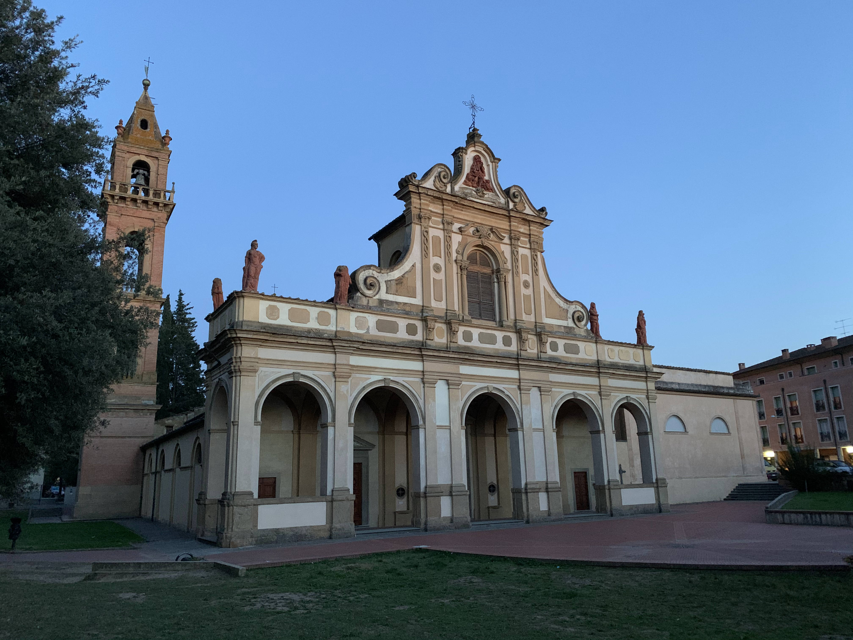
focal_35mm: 26
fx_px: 641
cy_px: 320
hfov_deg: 67.3
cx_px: 426
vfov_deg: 53.1
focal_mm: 4.2
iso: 400
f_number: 1.8
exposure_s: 1/32
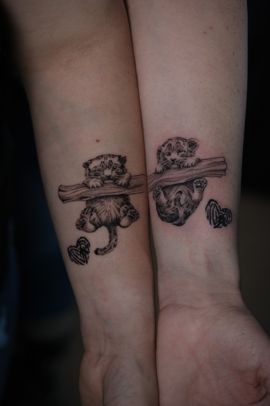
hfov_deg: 11.4
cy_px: 203
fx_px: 1350
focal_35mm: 120
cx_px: 135
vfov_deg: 17.1
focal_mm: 80
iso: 1000
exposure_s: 1/125
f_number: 4
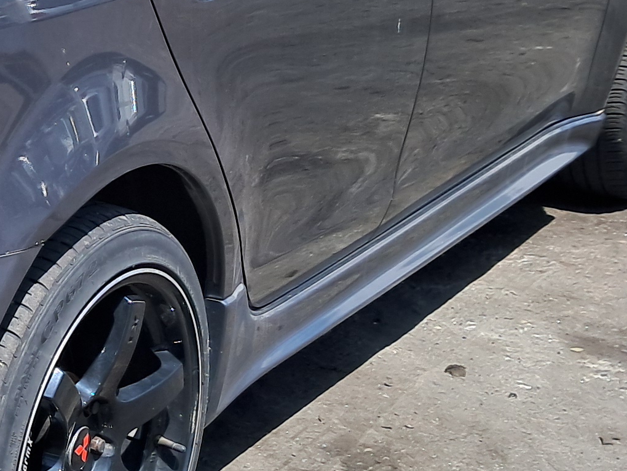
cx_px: -315
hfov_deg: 16.6
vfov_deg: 13.7
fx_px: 1956
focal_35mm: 108
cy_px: 108
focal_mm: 4
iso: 50
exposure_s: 1/582
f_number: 1.8
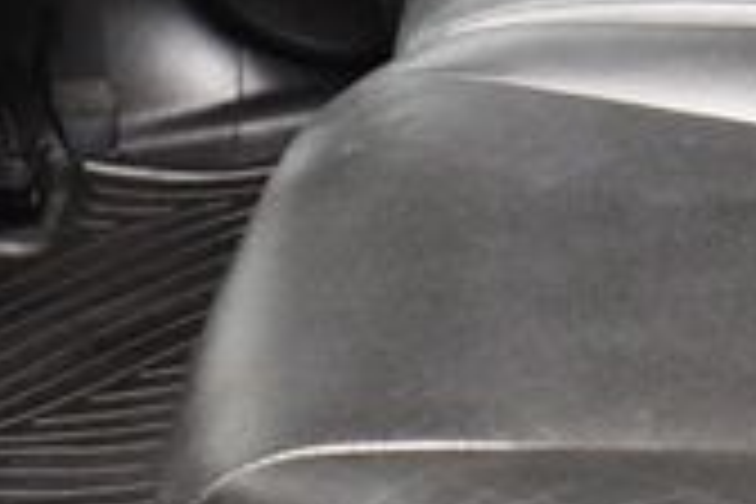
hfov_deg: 14.3
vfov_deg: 9.7
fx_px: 2877
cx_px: 999
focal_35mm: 137
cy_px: -302
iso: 9000
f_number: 3.5
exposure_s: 1/60
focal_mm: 18
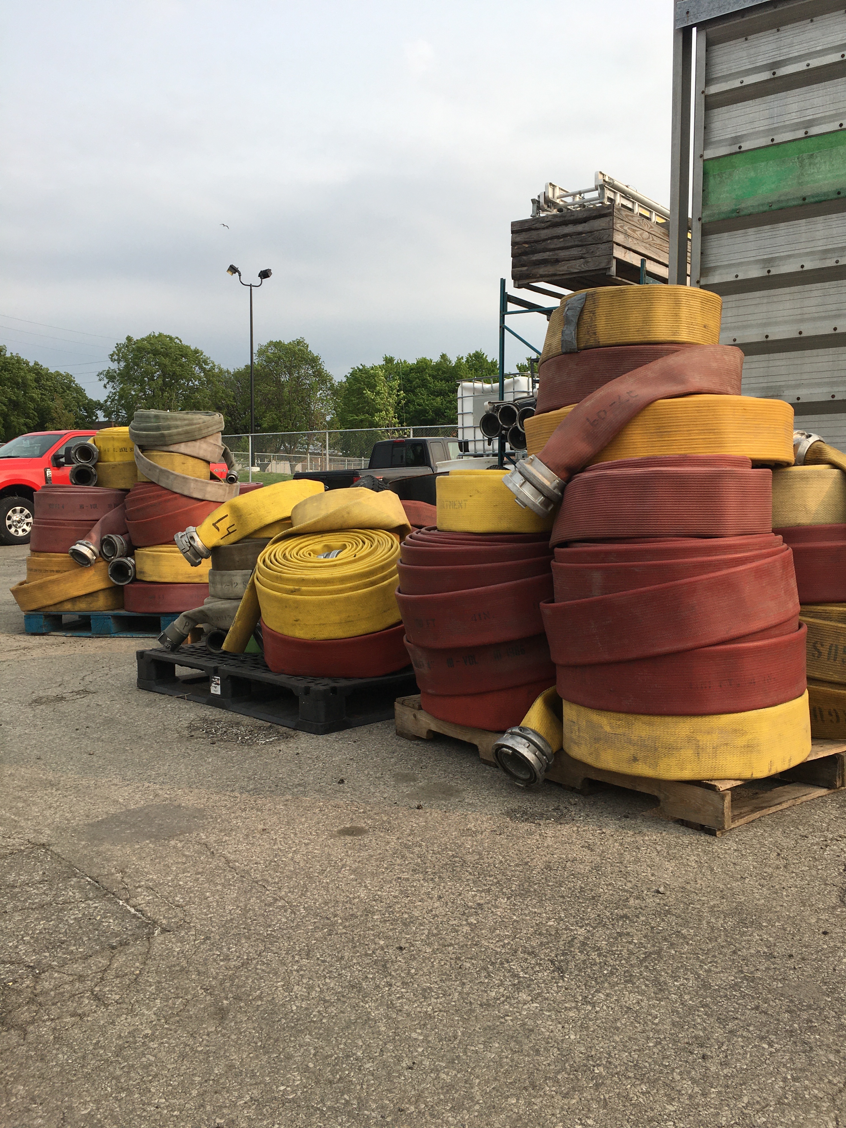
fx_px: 945
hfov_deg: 48.2
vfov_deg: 61.7
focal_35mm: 29
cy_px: 564
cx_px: 423
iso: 25
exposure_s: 1/974
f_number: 2.2
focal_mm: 4.15
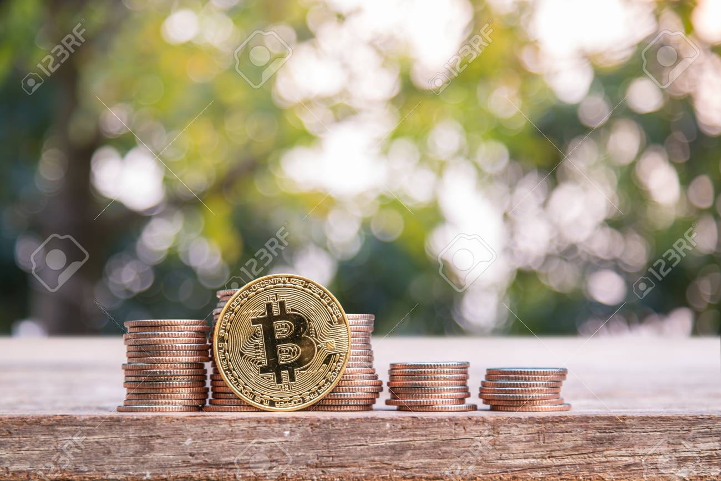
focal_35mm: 112
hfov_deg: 18.3
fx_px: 2243
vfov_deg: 12.2
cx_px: 360
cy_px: 240
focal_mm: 112
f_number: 7.1
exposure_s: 1/8
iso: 100
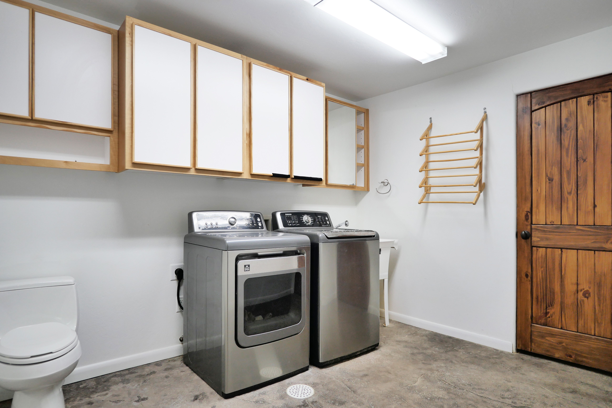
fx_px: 306
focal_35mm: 18
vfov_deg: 67.4
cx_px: 306
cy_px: 204
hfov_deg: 90.0
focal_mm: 9
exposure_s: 1/125
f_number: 1.7
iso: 800
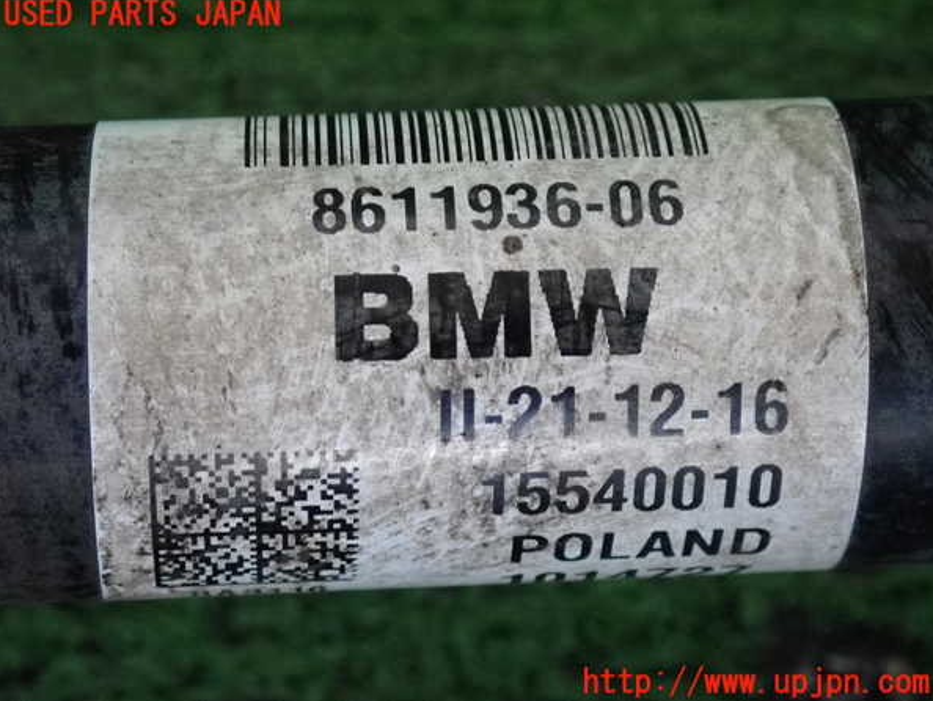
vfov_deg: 14.7
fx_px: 2723
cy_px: 349
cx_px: 466
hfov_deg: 19.4
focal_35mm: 101
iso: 1600
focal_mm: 18
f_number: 4.9
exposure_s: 1/125
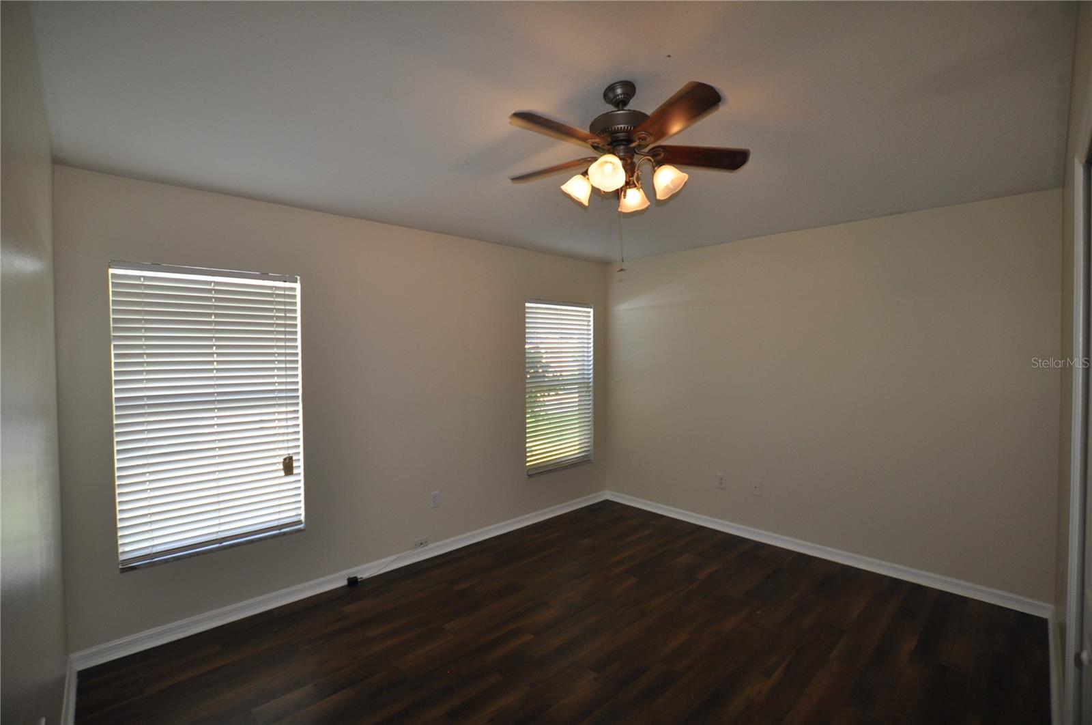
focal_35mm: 15
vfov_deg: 77.2
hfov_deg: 100.5
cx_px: 546
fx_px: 454
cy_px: 362
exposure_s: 1/160
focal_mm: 10
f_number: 3.5
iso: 400
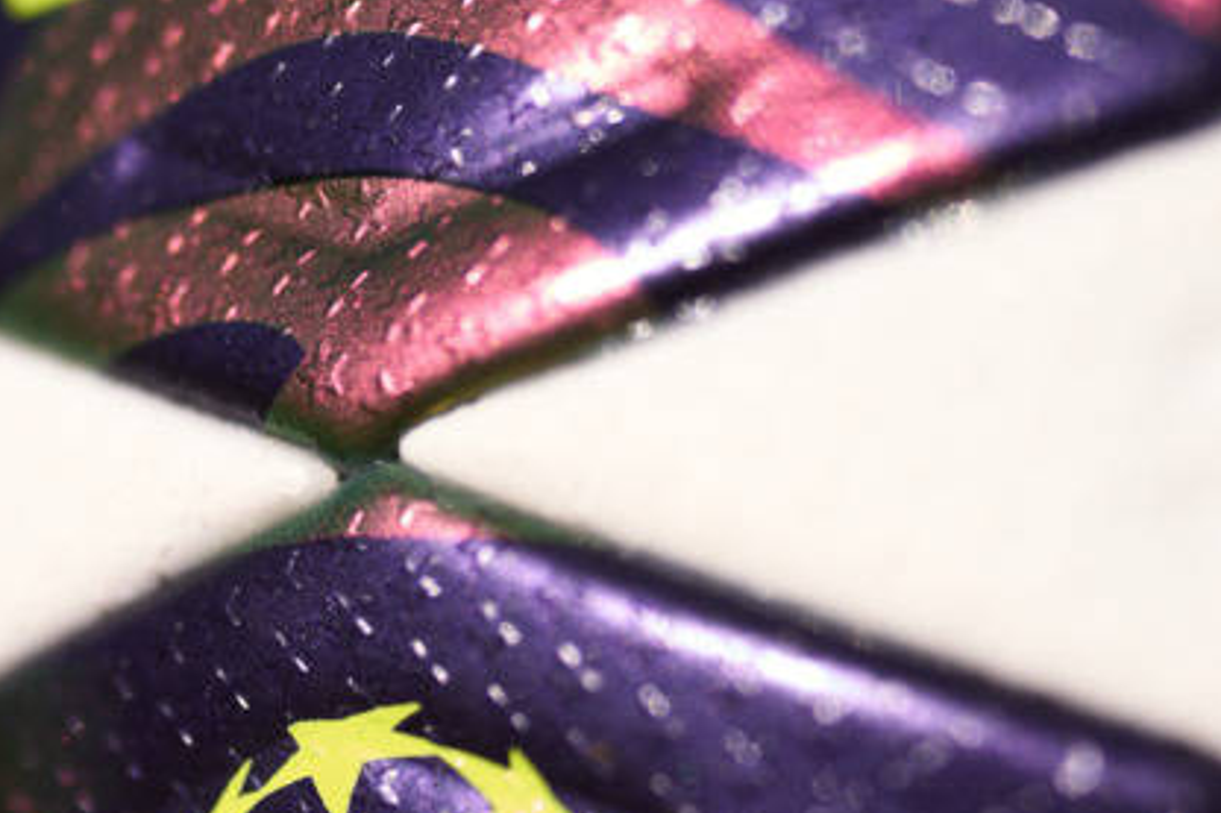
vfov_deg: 13.0
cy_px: 1115
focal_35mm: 101
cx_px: 132
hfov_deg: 19.9
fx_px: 3424
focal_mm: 35
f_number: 2
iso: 50
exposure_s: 1/2500
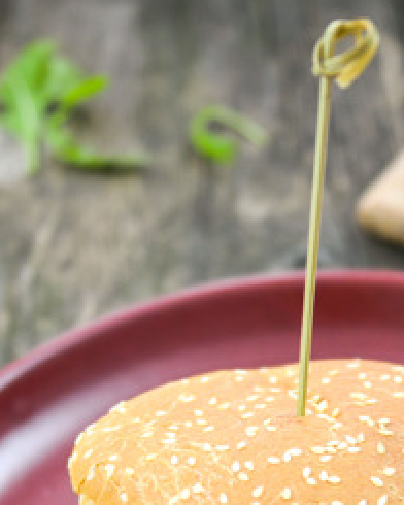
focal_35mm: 138
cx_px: 461
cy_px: 607
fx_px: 2063
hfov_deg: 11.0
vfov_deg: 13.6
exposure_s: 1/125
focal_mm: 40
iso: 640
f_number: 2.8
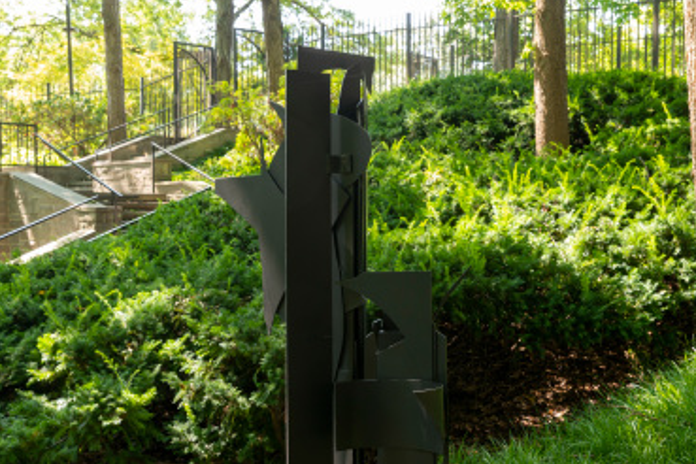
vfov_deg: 25.9
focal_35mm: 52
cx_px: 349
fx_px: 1005
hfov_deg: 38.2
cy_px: 289
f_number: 8
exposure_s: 1/15
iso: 200
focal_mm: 32
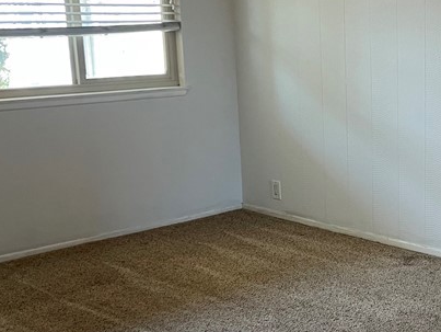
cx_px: 486
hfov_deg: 26.9
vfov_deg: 22.3
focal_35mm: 66
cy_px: 199
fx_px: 842
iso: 100
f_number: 1.5
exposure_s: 1/60
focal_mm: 5.7
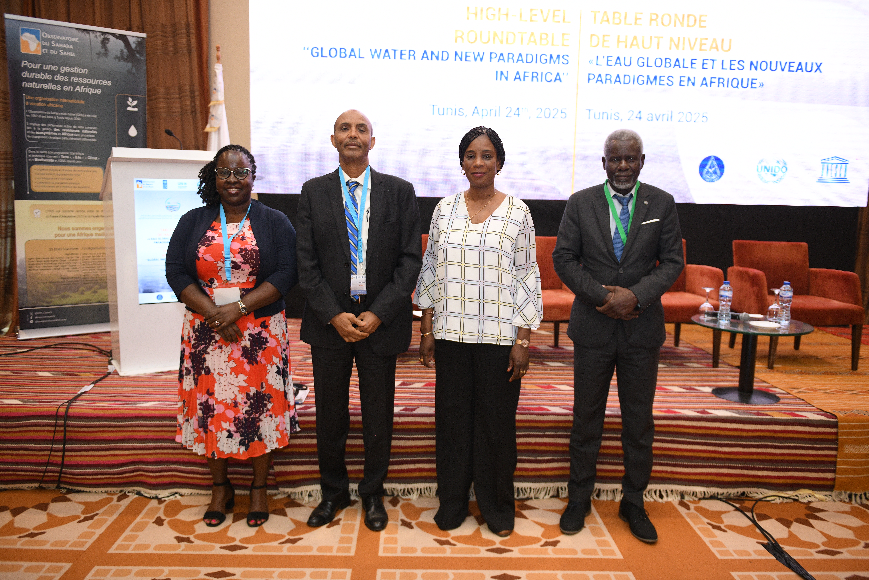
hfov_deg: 63.7
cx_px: 434
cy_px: 290
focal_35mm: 29
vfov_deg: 45.0
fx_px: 700
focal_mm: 29
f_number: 2.8
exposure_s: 1/250
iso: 1250
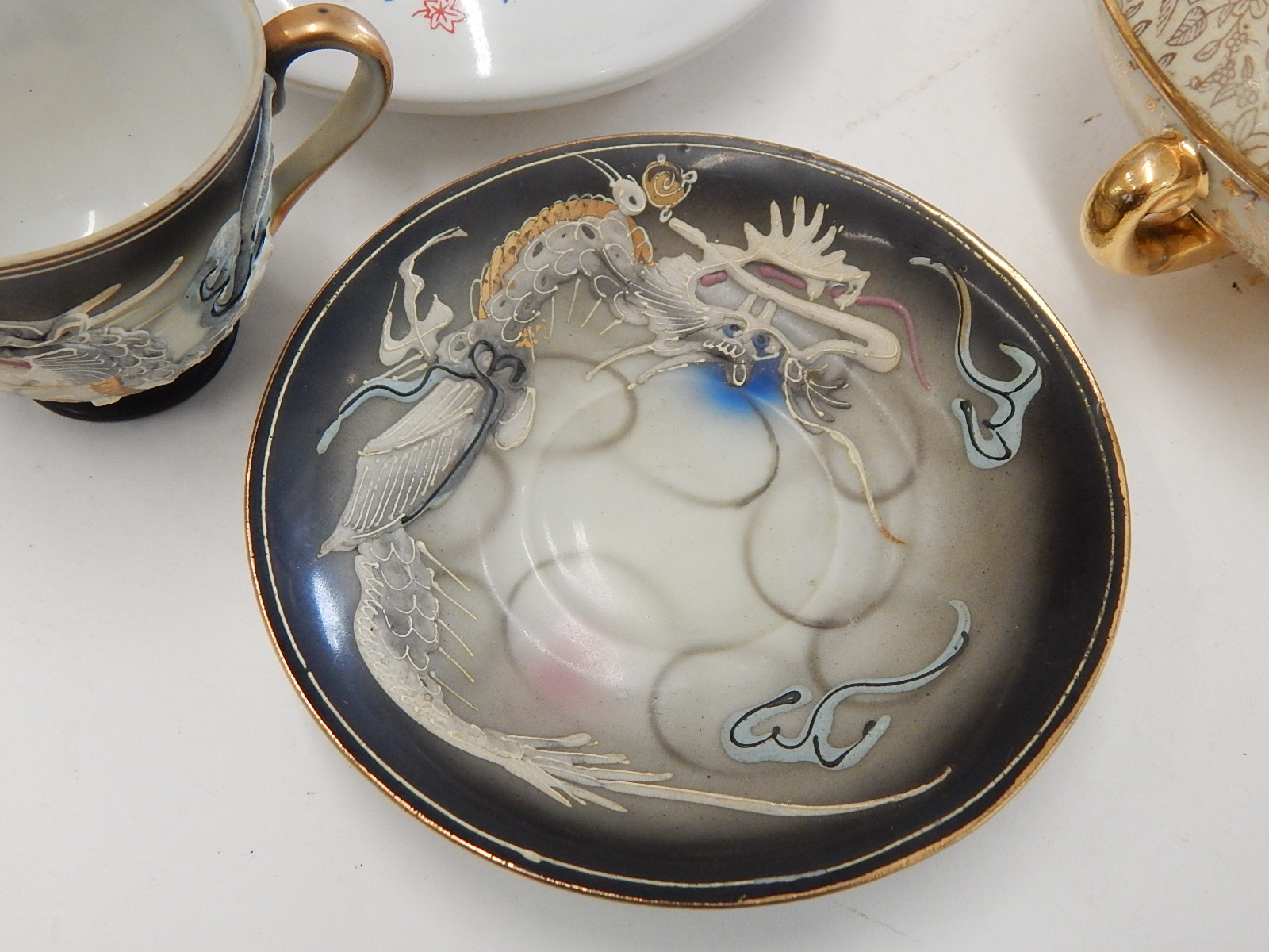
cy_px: 476
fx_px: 1246
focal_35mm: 34
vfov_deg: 41.8
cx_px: 634
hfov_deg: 54.0
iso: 400
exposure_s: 1/80
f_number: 3.3
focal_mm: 6.1
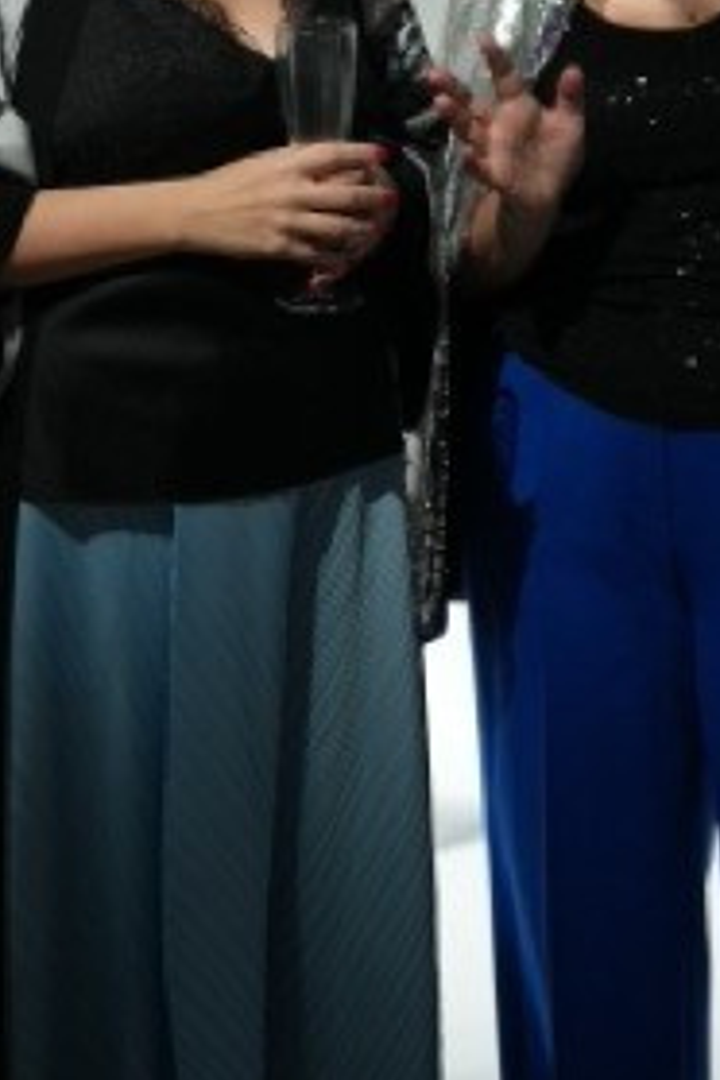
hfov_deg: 12.4
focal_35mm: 110
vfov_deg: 18.2
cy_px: 105
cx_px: 327
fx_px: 3313
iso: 3200
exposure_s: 1/160
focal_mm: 48.2
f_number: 2.8
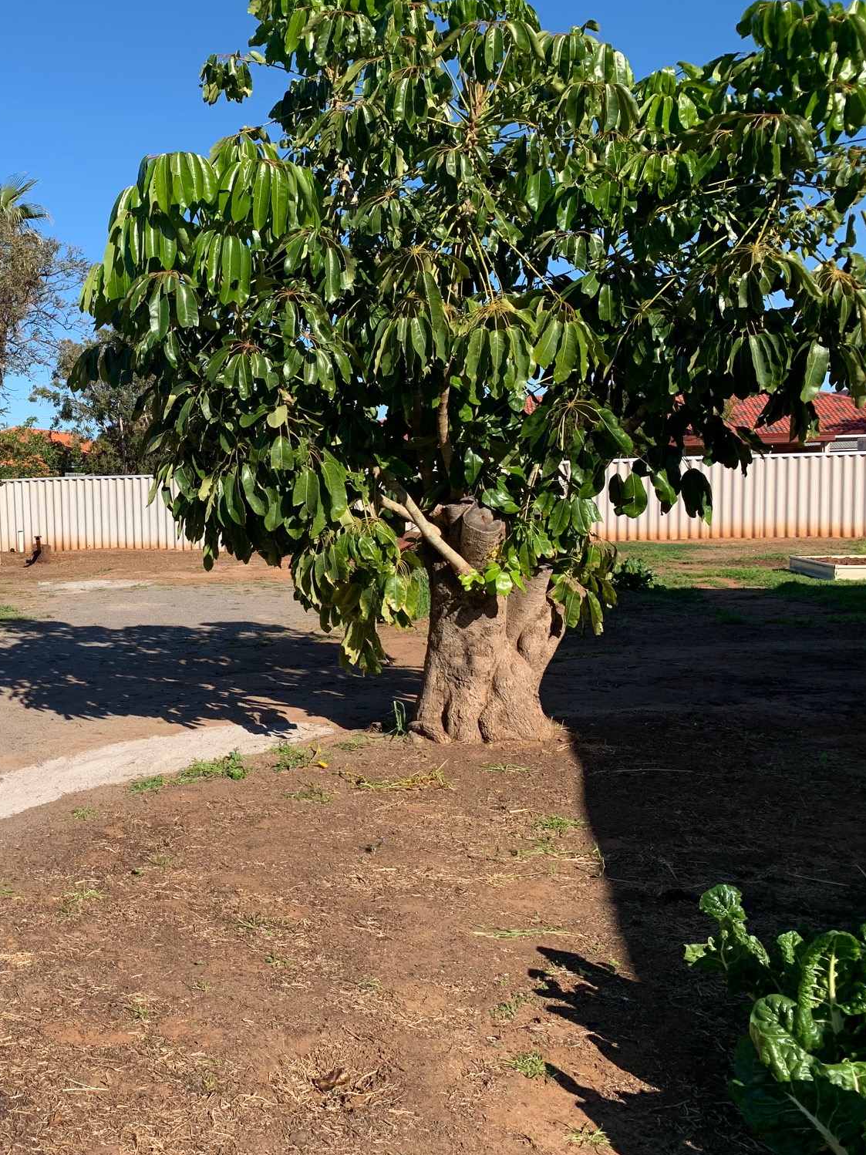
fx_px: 1168
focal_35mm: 35
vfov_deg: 52.6
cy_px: 581
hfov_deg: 38.3
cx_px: 111
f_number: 1.8
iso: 25
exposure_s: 1/1812
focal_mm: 4.25
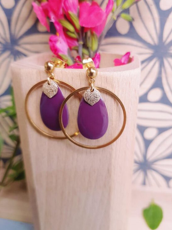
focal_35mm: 28
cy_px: 106
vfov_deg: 63.4
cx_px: 90
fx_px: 186
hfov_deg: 49.7
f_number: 1.7
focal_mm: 4.2
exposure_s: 1/150
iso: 40
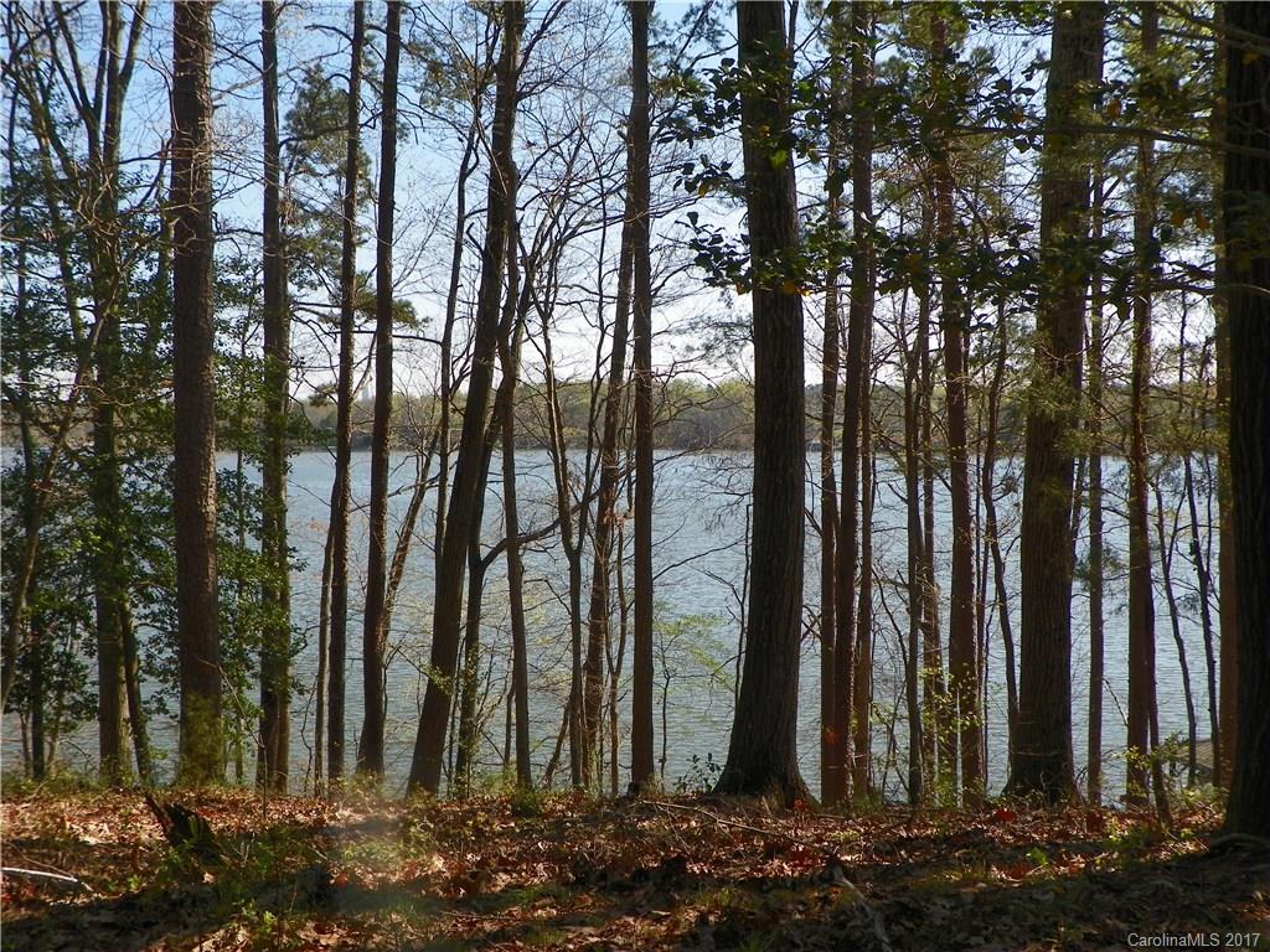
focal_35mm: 39
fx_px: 1431
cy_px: 476
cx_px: 635
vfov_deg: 36.8
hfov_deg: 47.9
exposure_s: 1/250
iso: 64
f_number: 5
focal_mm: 6.9
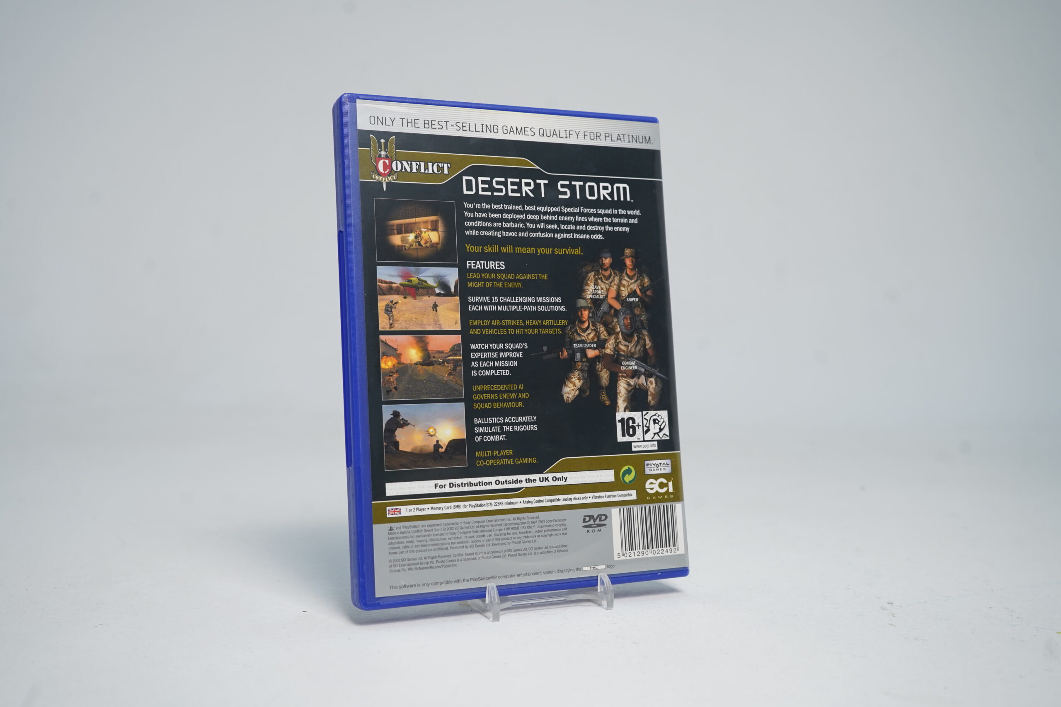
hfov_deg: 54.4
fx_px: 1032
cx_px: 530
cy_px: 354
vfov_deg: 37.9
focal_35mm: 35
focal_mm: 35
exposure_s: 1/40
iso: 400
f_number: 6.3
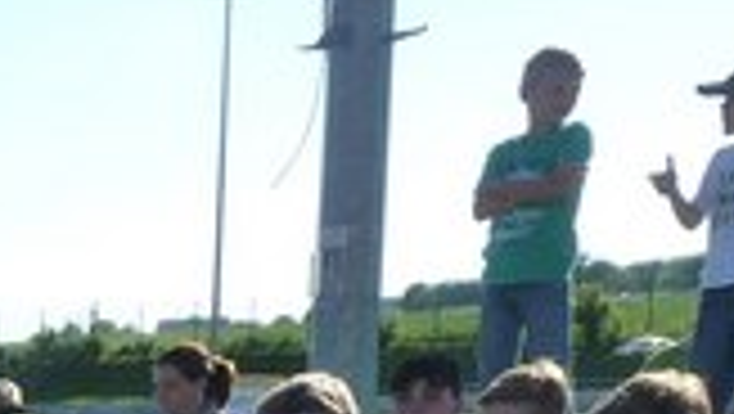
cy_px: 974
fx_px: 2279
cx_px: -788
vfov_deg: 9.3
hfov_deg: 14.7
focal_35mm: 117
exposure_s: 1/400
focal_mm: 4.1
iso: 125
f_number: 4.5
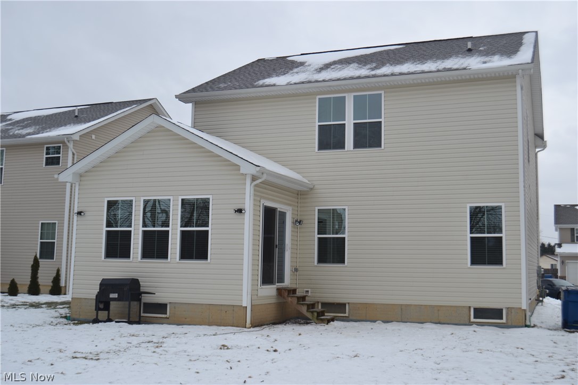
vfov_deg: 34.2
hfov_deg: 49.6
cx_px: 289
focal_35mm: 39
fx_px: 626
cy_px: 192
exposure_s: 1/160
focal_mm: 26
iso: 100
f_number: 6.3
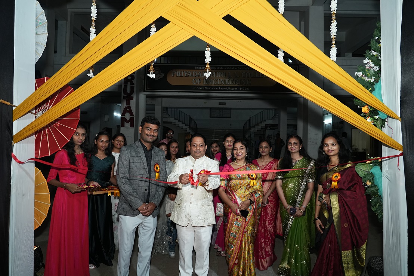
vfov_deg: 53.1
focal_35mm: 24
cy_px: 138
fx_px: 276
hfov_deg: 73.8
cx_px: 207
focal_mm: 24
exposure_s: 1/160
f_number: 5
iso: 1600
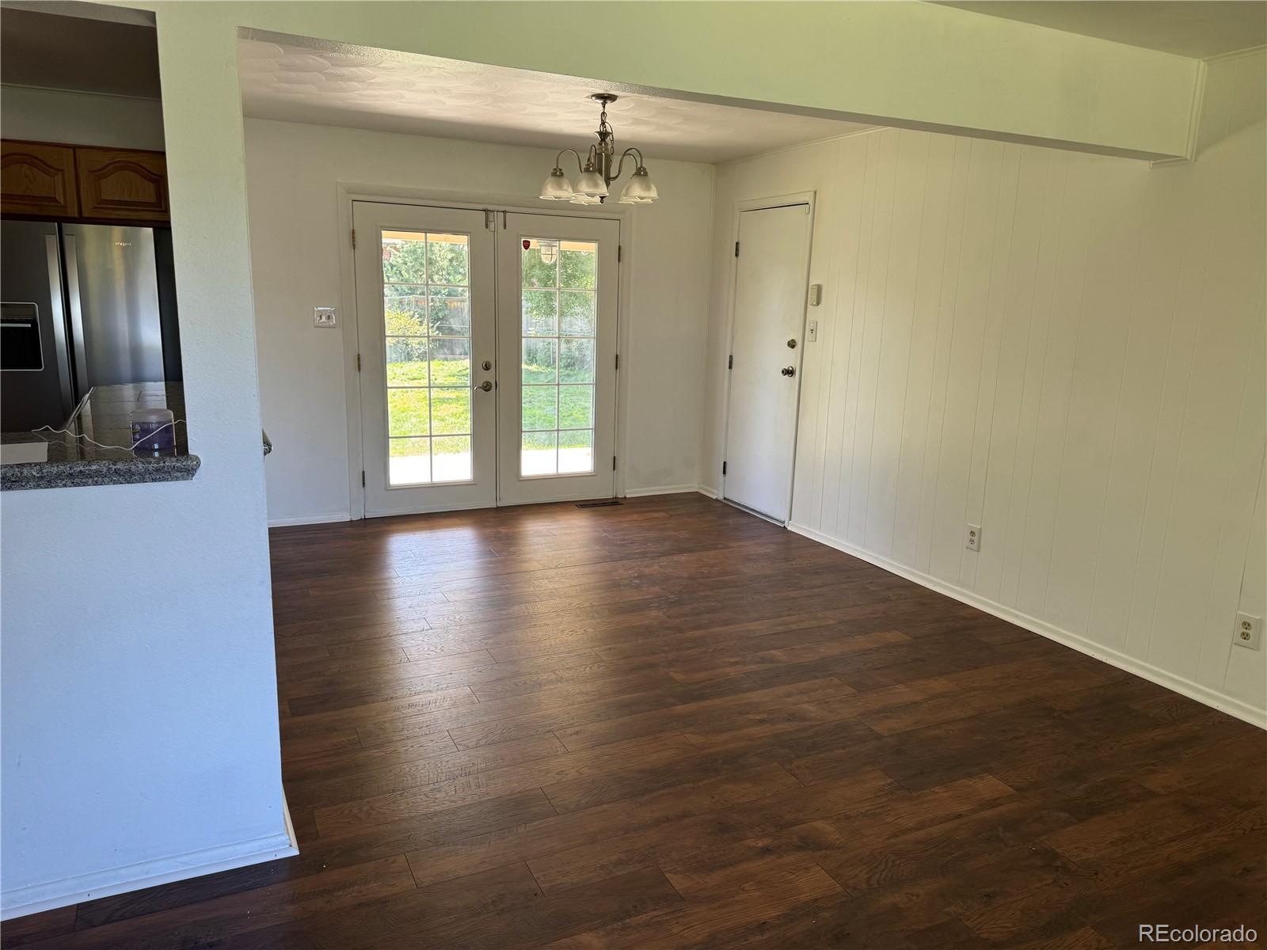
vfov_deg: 56.8
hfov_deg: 71.6
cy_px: 475
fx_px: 878
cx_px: 634
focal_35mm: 24
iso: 80
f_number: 1.78
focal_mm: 6.76
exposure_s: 1/121
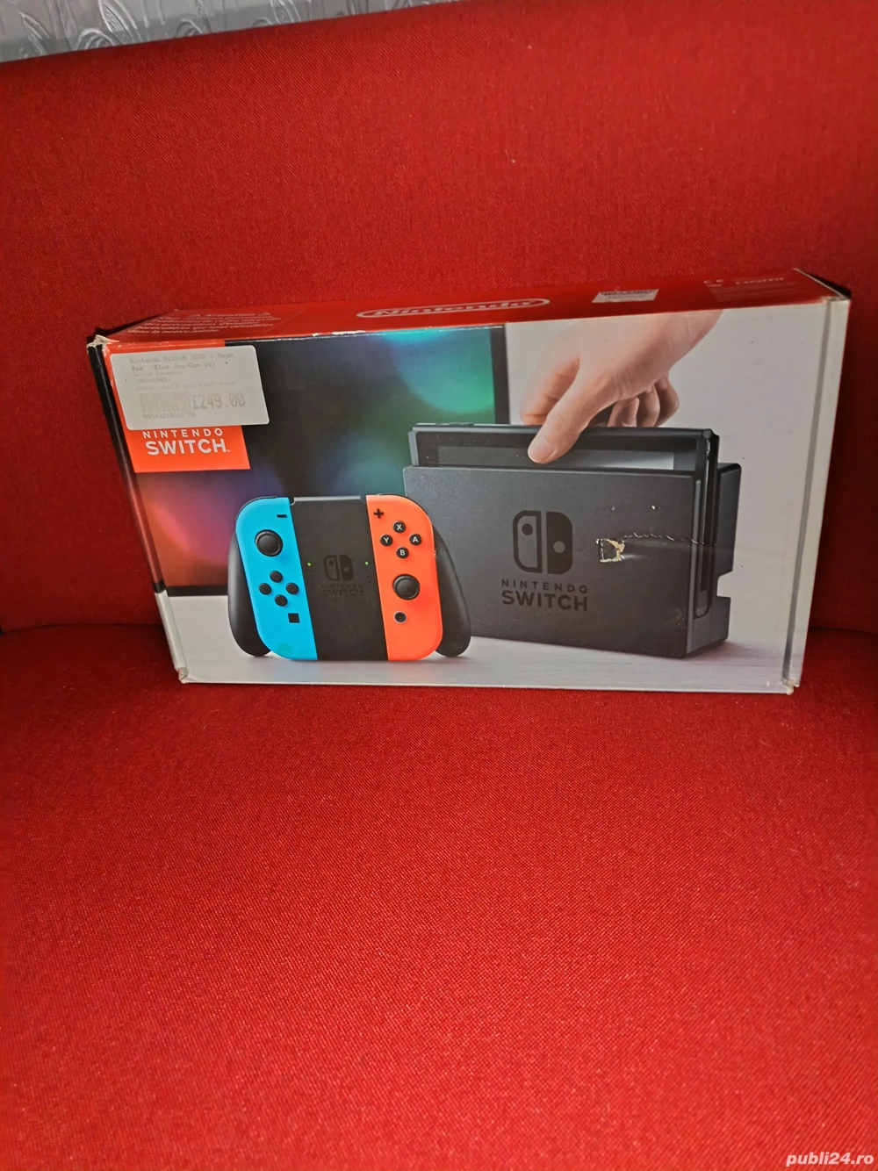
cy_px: 586
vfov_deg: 71.6
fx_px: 812
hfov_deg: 56.8
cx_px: 439
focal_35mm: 24
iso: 2270
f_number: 1.75
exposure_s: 1/33.3
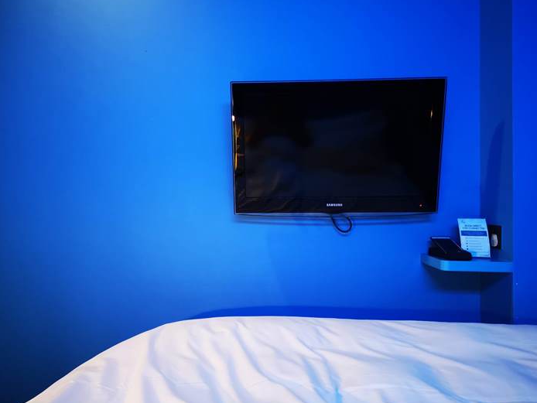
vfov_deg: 49.8
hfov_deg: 63.4
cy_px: 201
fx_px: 435
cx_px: 265
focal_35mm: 28
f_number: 1.8
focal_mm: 3.95
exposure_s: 1/25
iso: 500
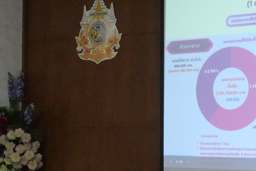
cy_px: 78
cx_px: 278
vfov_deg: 13.4
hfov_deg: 19.2
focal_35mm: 102
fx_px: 726
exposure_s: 1/60
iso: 3200
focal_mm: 15
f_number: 7.1
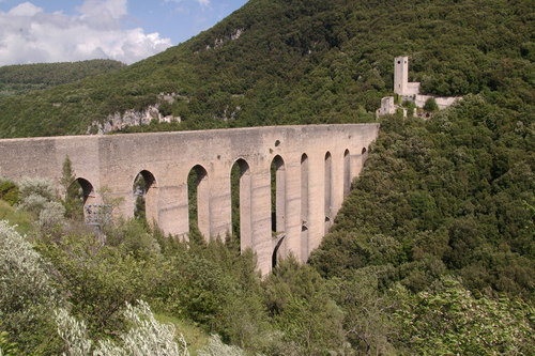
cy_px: 178
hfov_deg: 55.1
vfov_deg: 38.3
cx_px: 268
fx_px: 513
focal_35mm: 34
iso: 200
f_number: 16
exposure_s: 1/90
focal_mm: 23
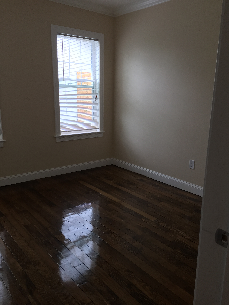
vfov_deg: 61.7
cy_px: 152
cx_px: 114
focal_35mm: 29
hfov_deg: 48.2
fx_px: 256
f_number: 2.2
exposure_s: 1/120
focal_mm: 4.15
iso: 50
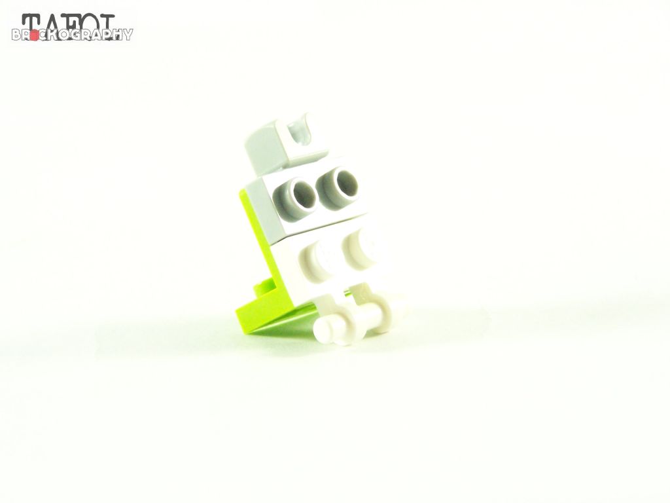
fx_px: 2265
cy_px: 252
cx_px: 335
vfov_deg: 12.7
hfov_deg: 16.8
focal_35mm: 117
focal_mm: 19.4
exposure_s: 1/60
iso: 400
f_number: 3.6
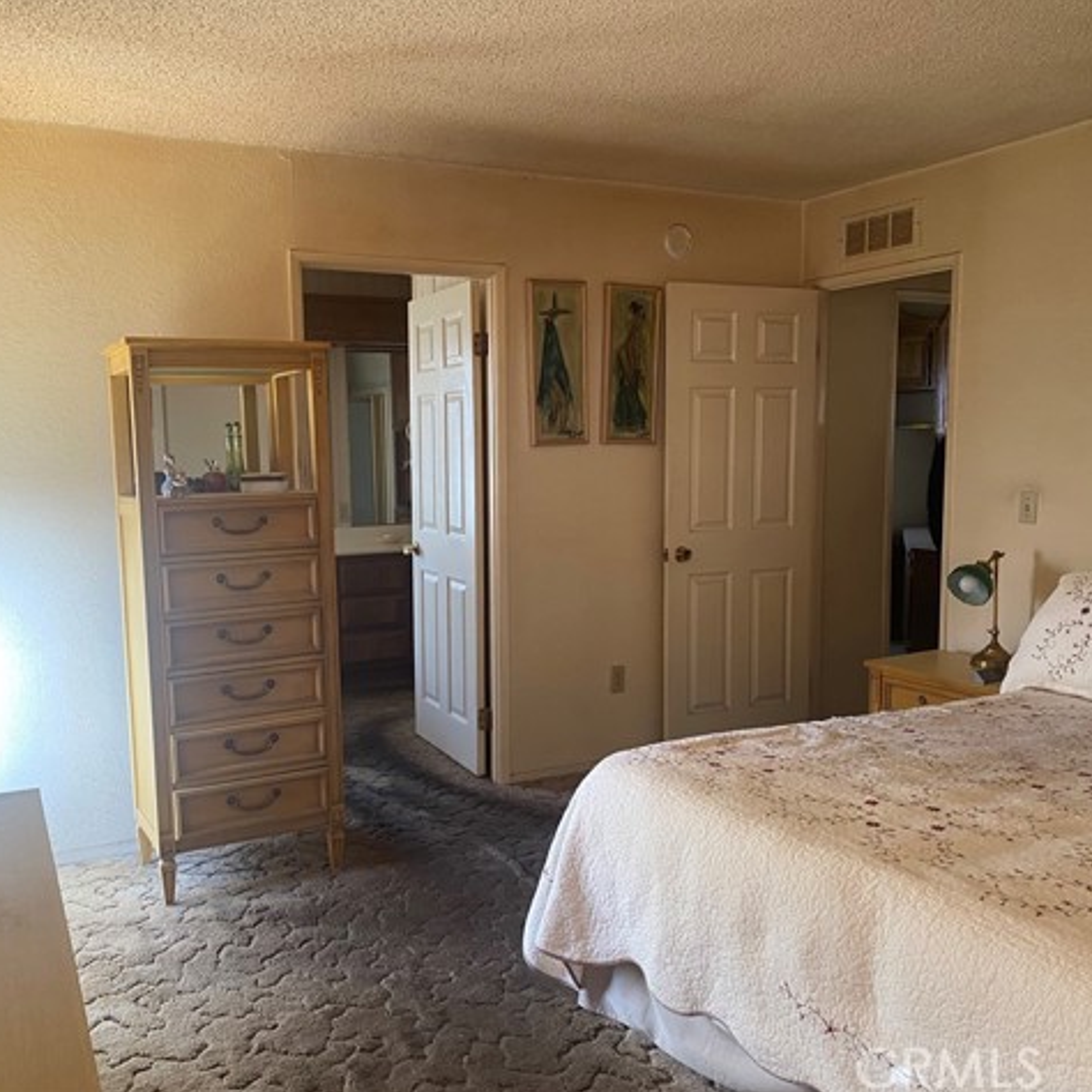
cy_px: 548
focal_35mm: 31
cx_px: 521
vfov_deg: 52.5
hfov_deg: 52.5
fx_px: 1106
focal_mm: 4.25
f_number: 1.8
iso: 125
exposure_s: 1/62
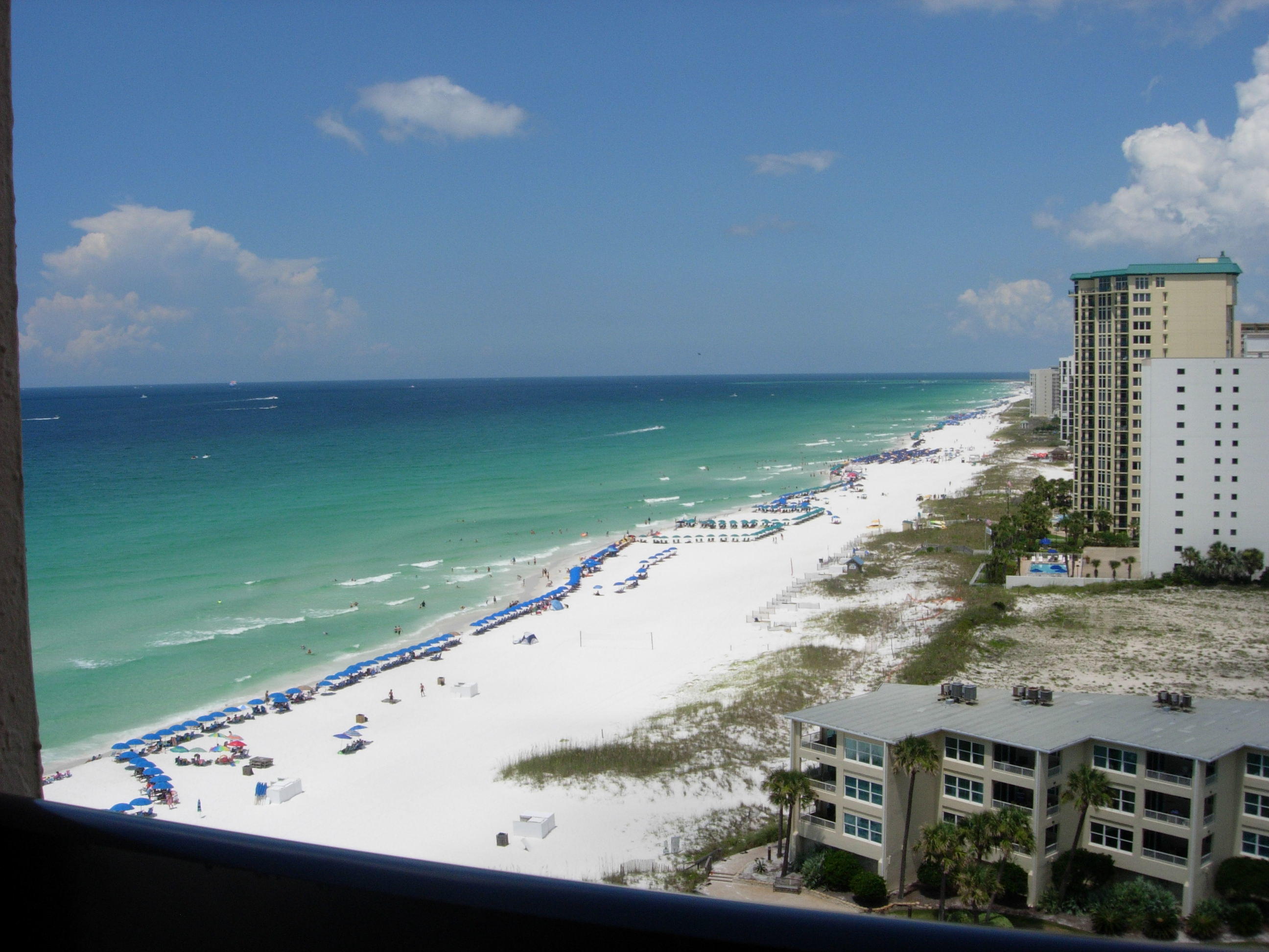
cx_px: 634
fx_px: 1393
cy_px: 476
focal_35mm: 38
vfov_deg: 37.7
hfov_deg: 49.0
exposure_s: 1/1407
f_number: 4.8
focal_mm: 7.8
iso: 64
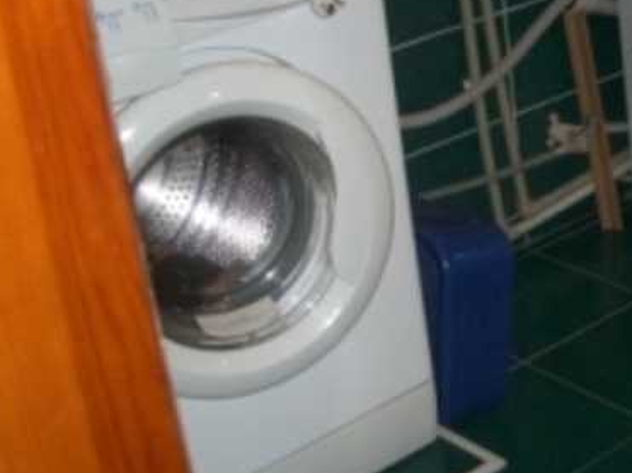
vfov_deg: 18.0
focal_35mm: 82
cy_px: 281
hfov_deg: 23.1
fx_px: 1497
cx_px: 586
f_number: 2.8
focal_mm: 7.9
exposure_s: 1/60
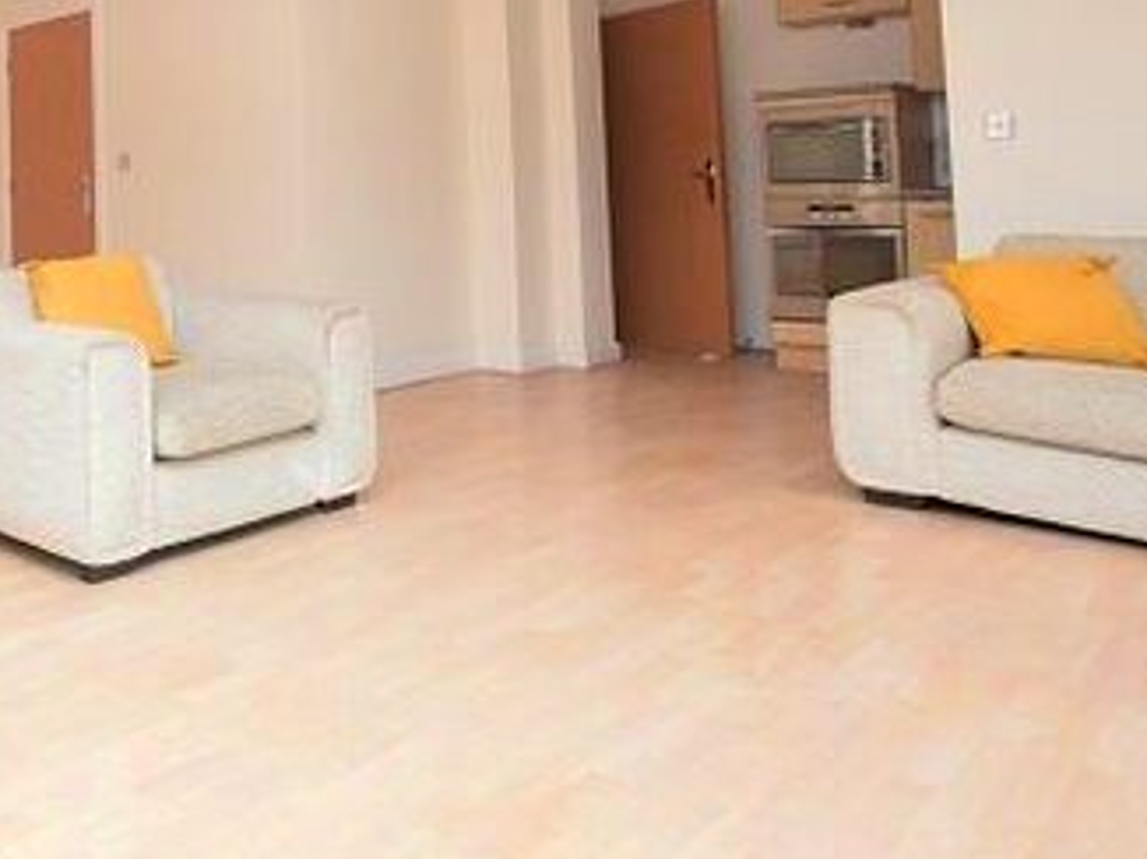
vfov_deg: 42.8
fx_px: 1026
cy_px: 141
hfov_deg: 51.0
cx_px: 95
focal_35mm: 31
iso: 800
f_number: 5
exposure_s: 1/100
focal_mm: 10
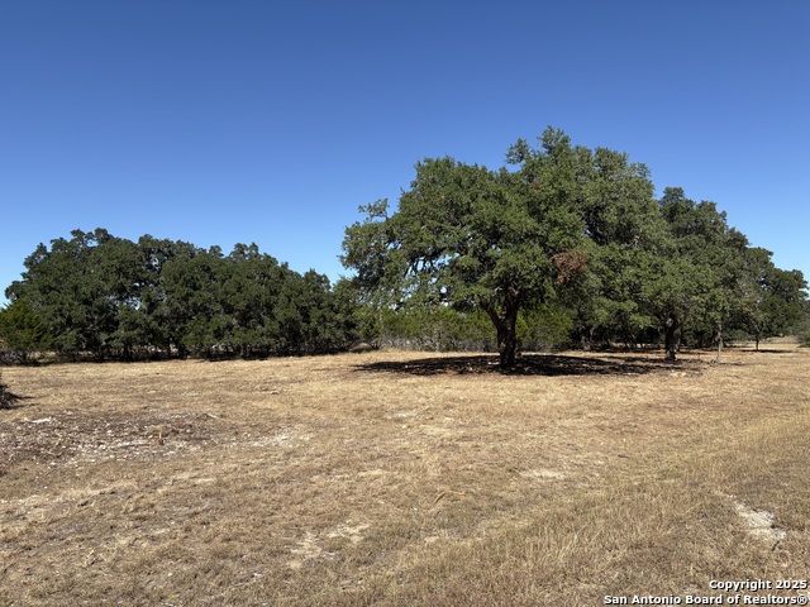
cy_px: 304
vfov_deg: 53.1
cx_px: 405
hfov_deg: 67.3
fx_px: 608
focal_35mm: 26
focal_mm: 5.96
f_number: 1.6
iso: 50
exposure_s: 1/3623
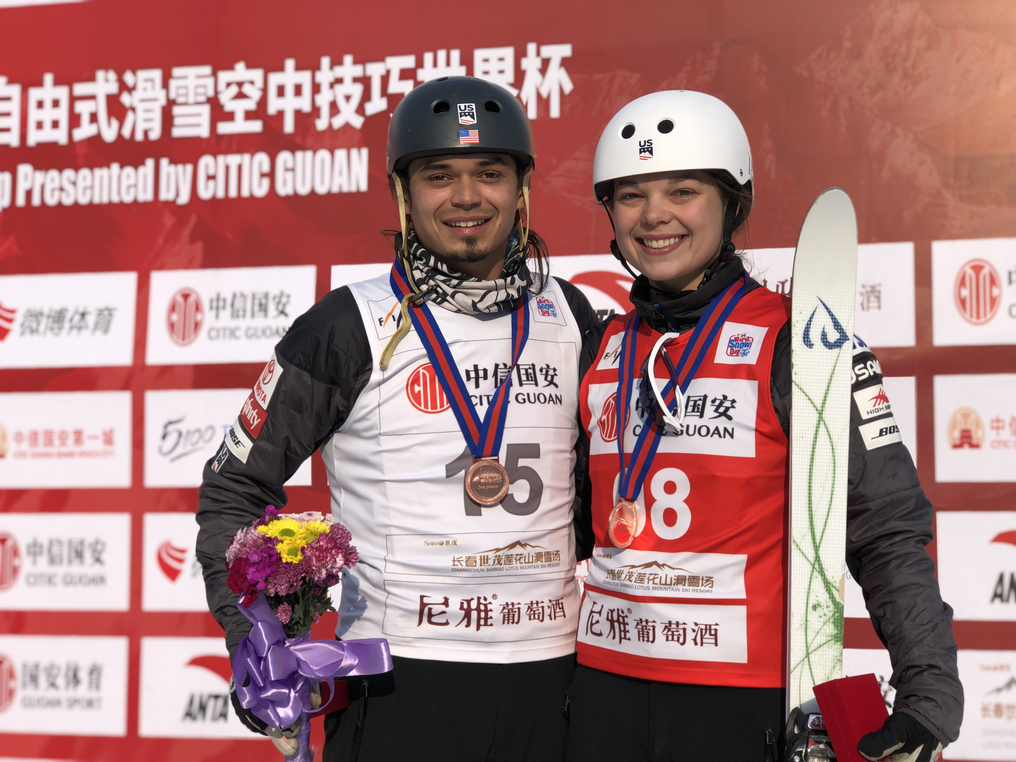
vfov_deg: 25.7
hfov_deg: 33.8
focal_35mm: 57
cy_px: 381
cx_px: 508
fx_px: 1673
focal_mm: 6.6
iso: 20
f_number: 2.8
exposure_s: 1/649
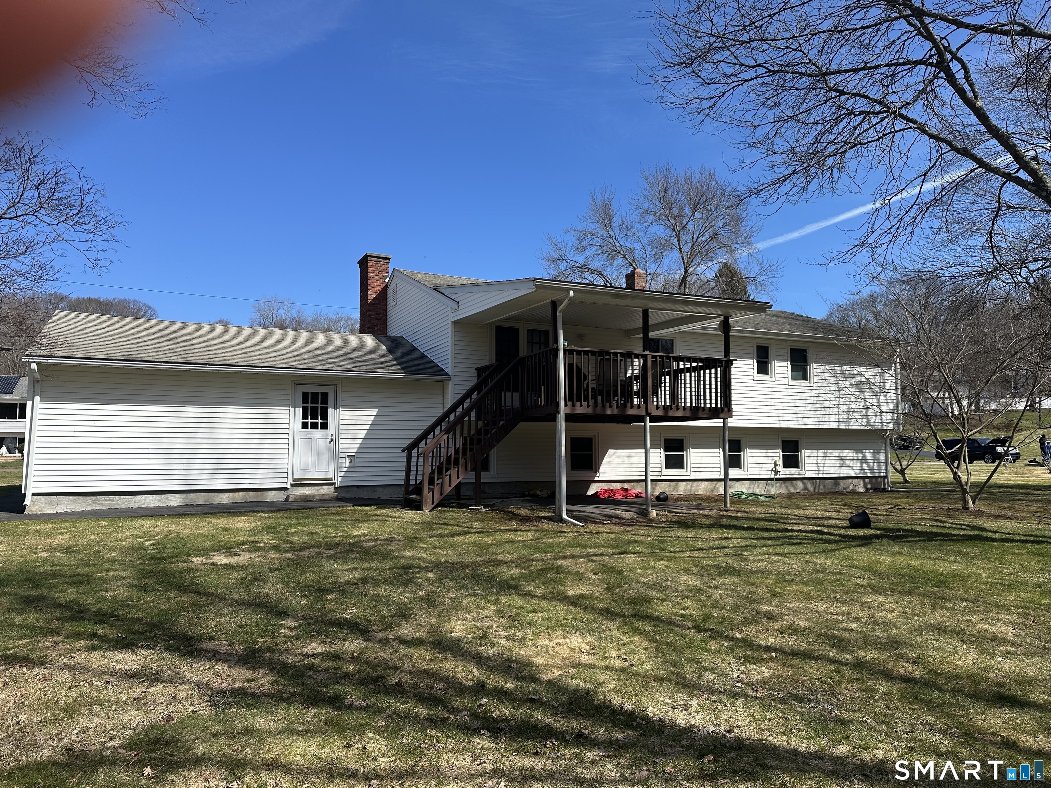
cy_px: 394
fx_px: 729
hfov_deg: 71.6
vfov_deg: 56.8
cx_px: 526
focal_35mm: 24
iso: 80
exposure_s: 1/3597
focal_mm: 6.86
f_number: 1.78
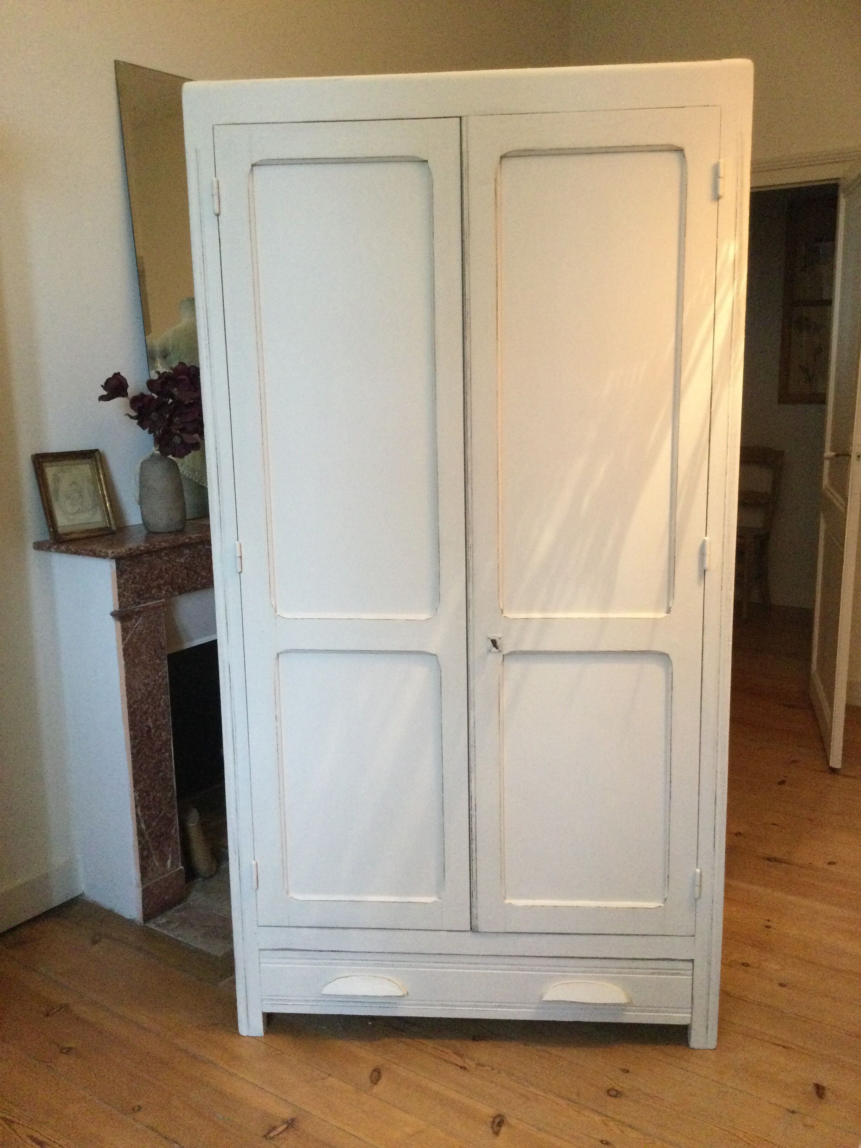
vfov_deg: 58.4
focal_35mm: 31
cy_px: 574
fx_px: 1028
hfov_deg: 45.4
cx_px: 430
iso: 200
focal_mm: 3.3
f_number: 2.4
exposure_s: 1/17
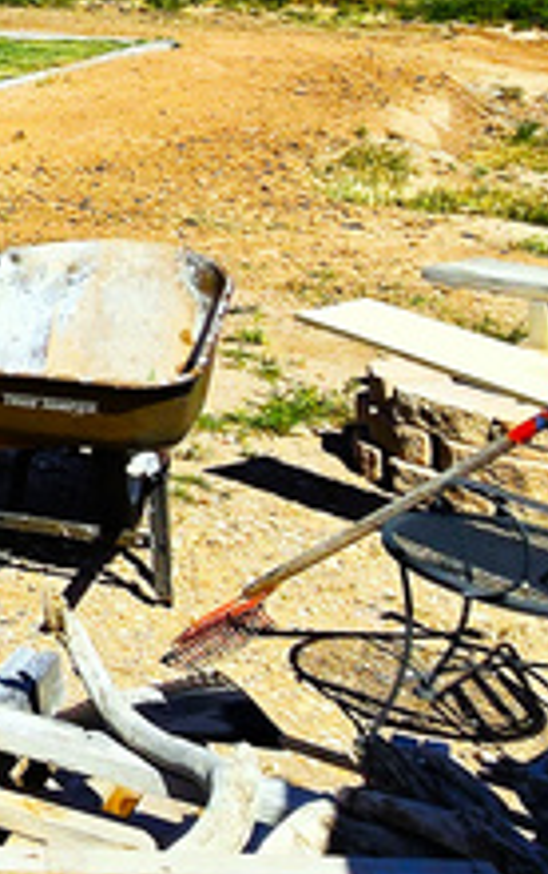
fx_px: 1525
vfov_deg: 29.5
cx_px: -766
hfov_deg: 14.1
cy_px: -36
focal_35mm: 64
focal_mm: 2.2
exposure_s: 1/3758
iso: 50
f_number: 2.2
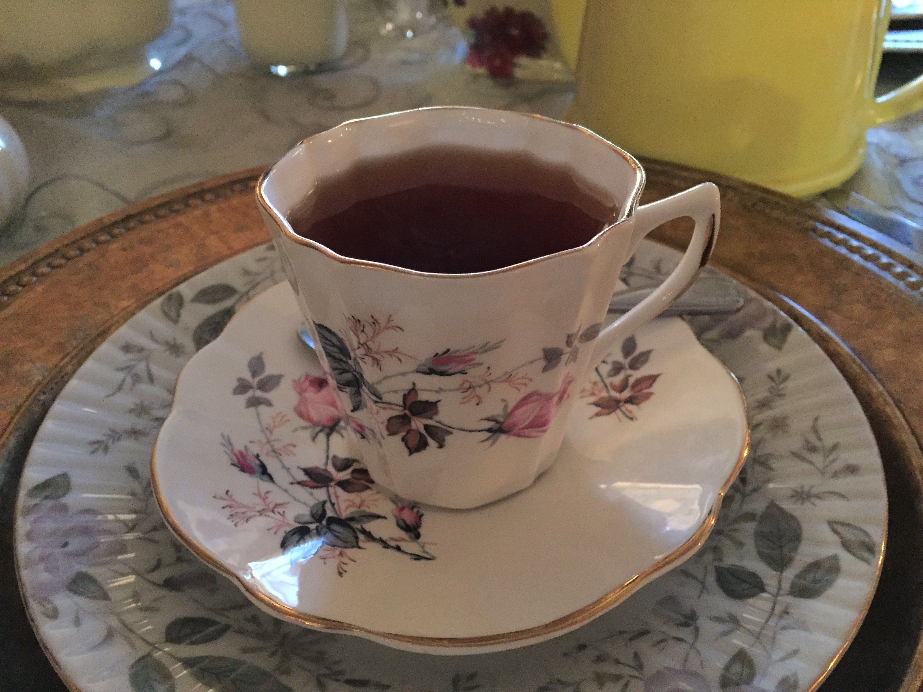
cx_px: 462
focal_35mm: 29
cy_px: 346
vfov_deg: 48.2
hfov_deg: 61.7
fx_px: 773
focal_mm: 4.15
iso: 640
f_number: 2.2
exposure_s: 1/15
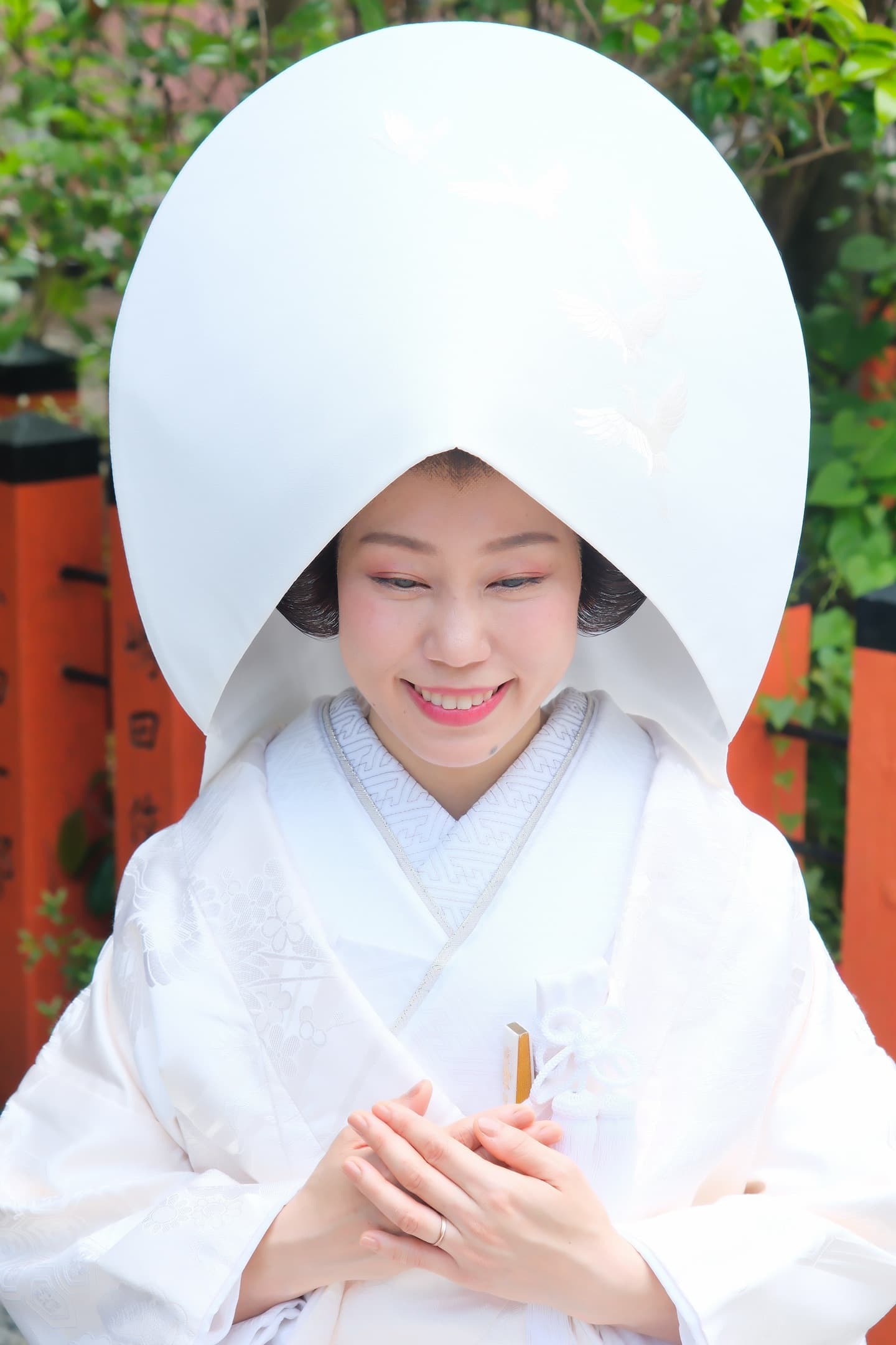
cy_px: 672
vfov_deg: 20.8
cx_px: 448
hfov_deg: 14.0
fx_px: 3658
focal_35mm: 98
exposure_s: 1/400
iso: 800
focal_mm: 65.2
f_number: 5.6
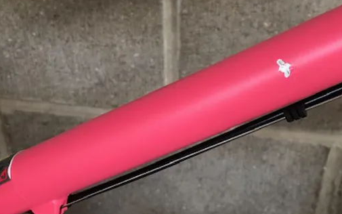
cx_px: 235
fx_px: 438
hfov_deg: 41.9
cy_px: 129
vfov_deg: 27.4
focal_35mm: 47
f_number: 1.8
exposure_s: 1/17
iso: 64
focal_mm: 3.99
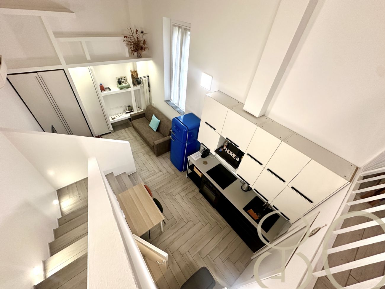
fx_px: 156
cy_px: 144
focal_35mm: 14
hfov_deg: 102.1
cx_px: 192
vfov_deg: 85.7
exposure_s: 1/100
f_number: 2.2
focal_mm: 2.22
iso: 250
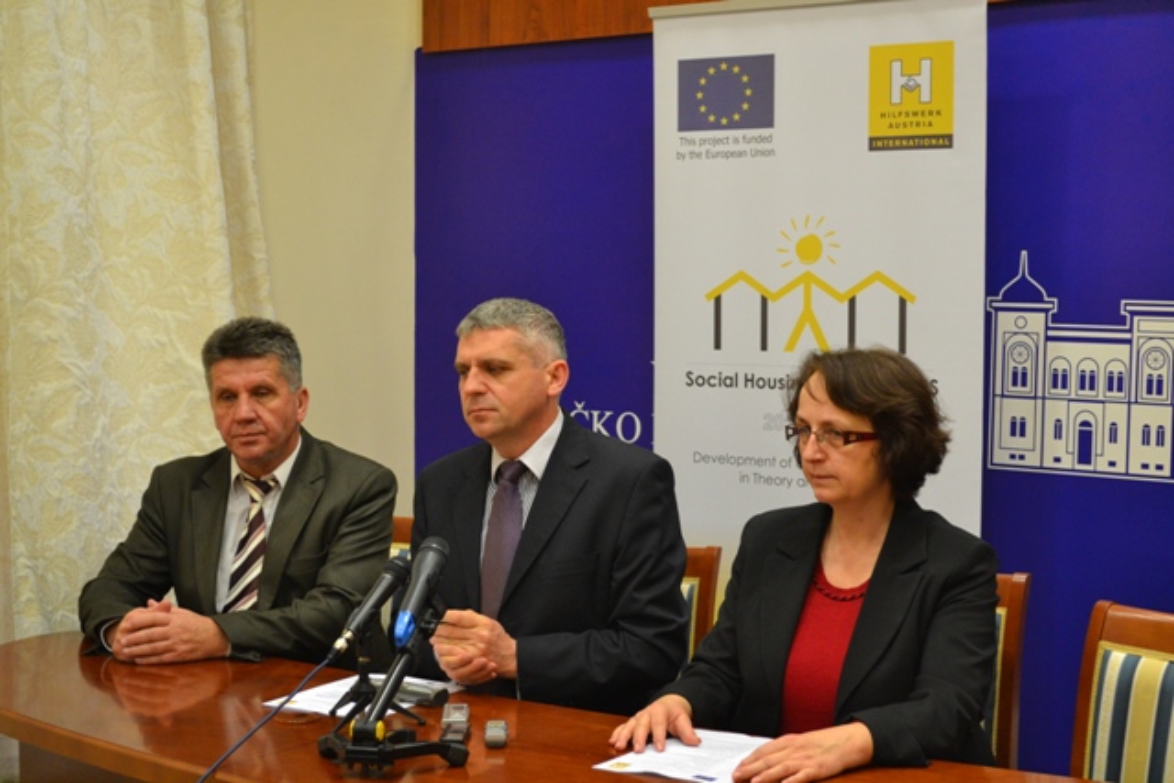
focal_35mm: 60
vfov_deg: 22.6
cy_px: 392
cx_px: 587
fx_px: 1957
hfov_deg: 33.4
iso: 1400
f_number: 5.3
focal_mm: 40
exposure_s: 1/60
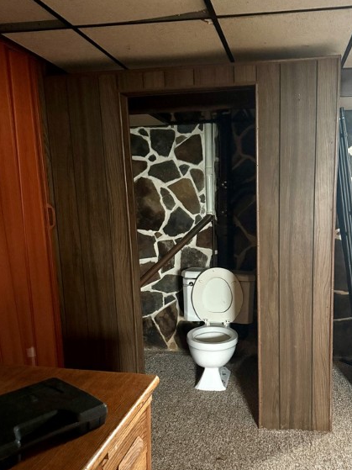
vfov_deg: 55.0
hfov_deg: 42.5
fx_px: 448
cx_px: 227
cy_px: 281
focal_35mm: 33
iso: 1250
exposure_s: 1/30
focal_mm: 6.76
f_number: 1.78
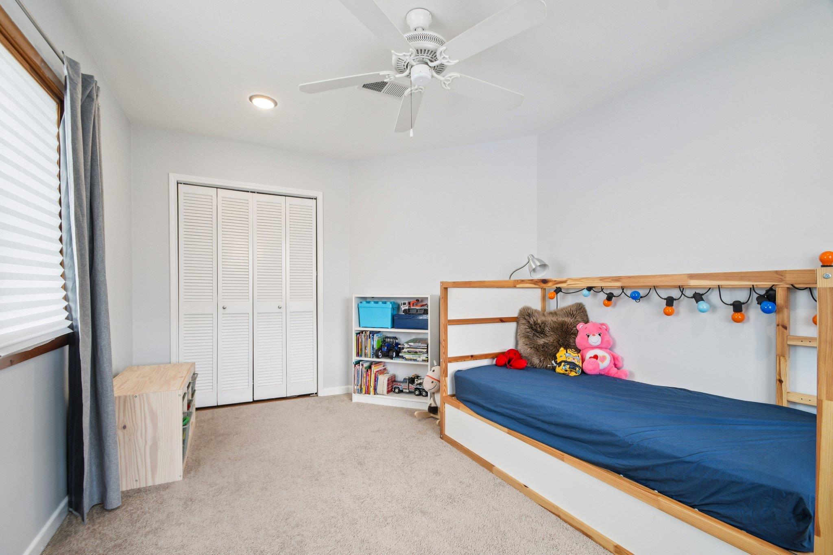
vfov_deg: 77.3
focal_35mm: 15
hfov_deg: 100.4
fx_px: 347
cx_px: 416
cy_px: 278
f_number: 8
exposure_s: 1/13
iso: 400
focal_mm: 10
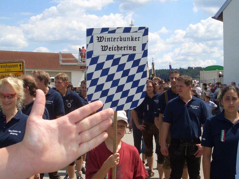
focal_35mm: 51
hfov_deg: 37.5
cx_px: 116
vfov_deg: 28.5
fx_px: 352
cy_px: 85
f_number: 4
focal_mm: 4.8
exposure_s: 1/640
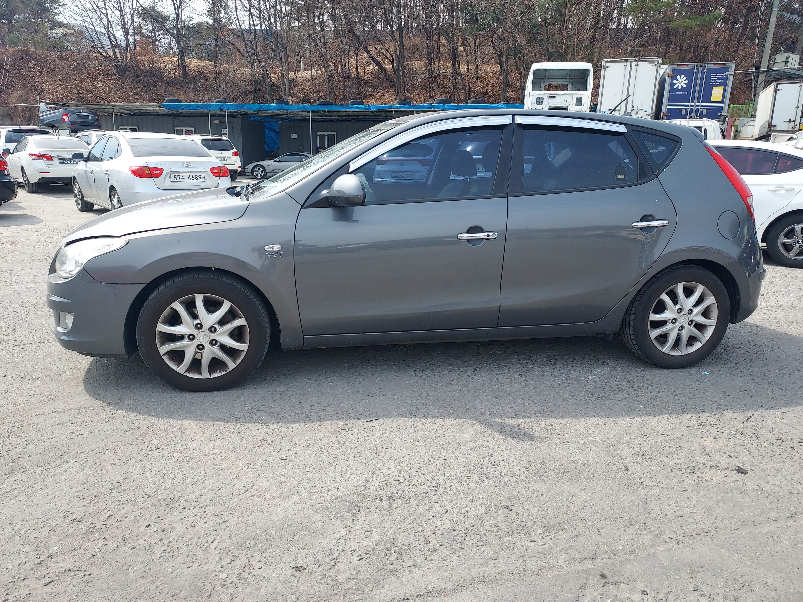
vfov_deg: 56.8
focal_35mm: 24
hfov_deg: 71.6
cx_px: 402
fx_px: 557
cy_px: 301
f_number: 1.8
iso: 40
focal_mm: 4.6
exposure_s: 1/518
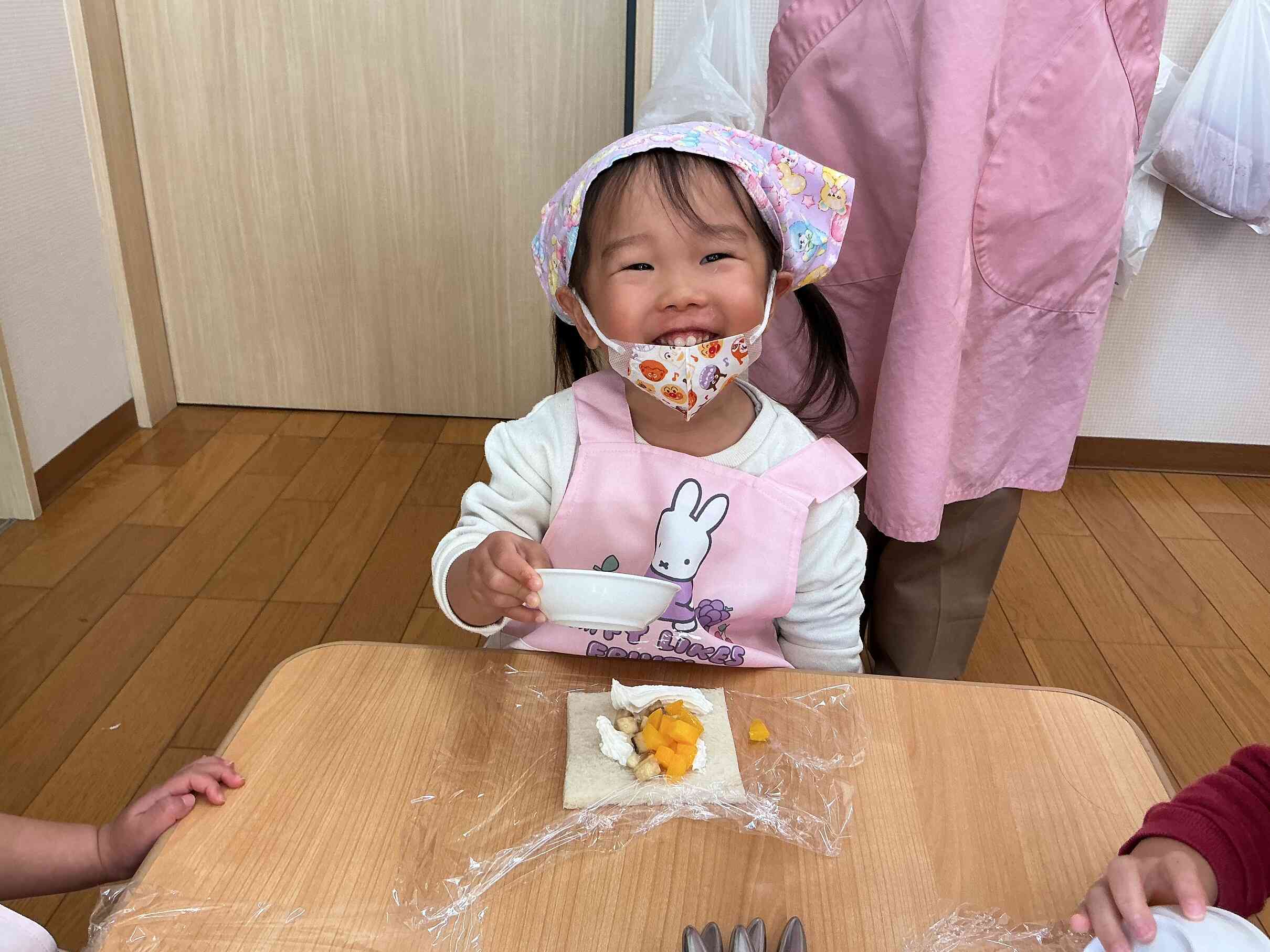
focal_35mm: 29
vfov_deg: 48.2
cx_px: 635
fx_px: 1064
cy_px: 476
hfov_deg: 61.7
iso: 64
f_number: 1.8
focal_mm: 3
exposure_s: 1/120
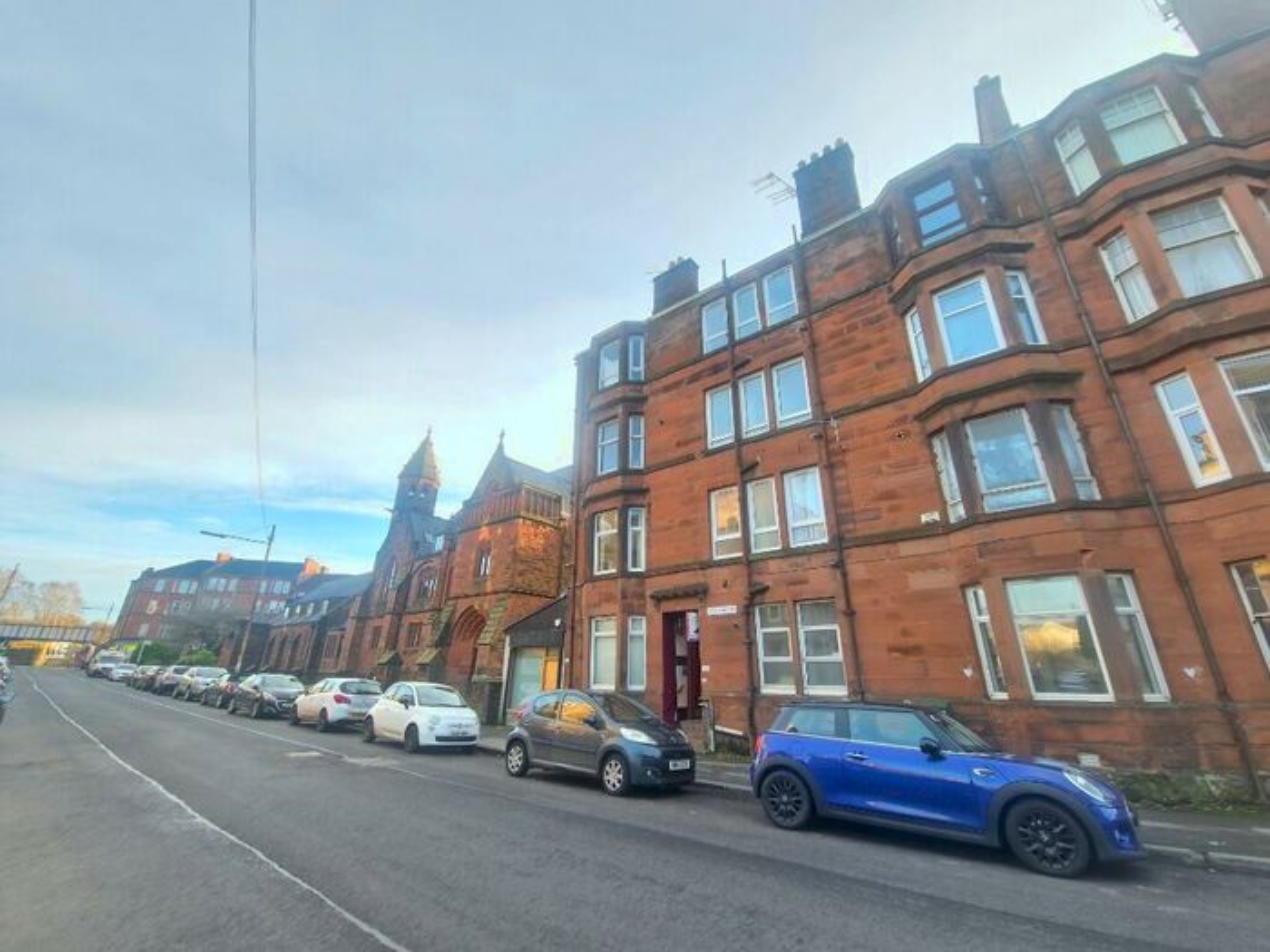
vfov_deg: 89.9
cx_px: 635
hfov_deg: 106.2
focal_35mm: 13
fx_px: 477
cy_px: 476
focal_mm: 2.2
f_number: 2.2
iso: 64
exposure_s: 1/50
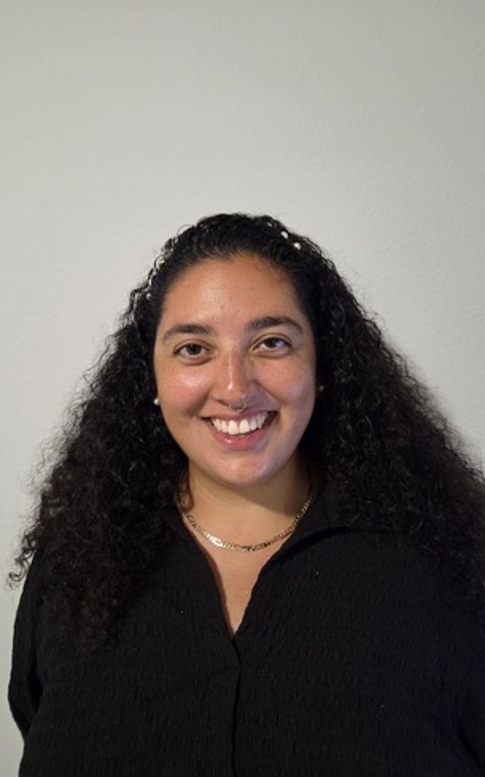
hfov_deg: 49.3
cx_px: 236
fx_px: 529
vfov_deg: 72.5
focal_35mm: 25
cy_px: 392
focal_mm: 5.4
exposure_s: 1/31.2
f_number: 1.8
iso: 640
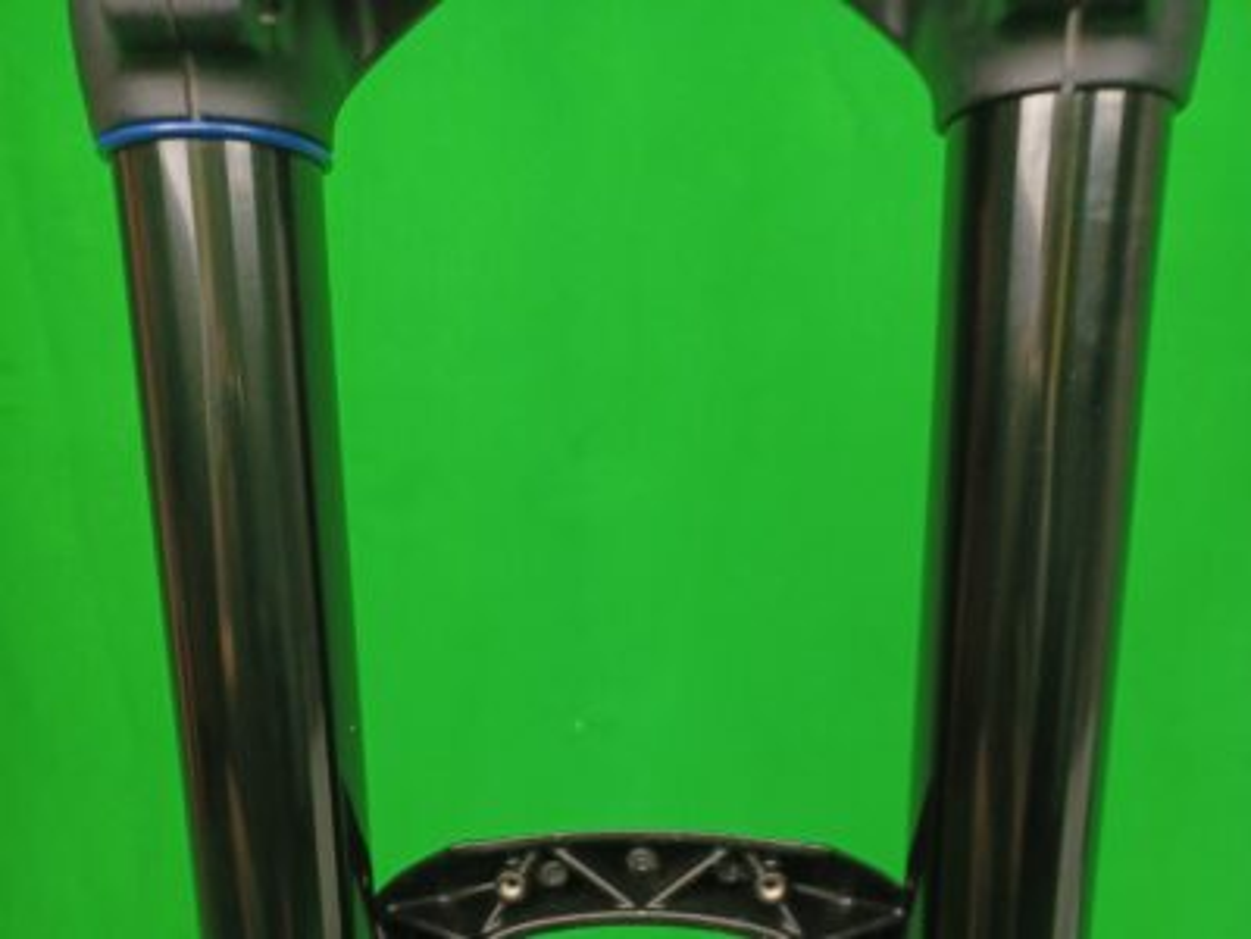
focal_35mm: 25
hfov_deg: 69.4
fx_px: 903
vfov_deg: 54.9
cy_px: 470
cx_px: 626
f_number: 1.8
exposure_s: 1/33.3
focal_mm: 4.6
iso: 400
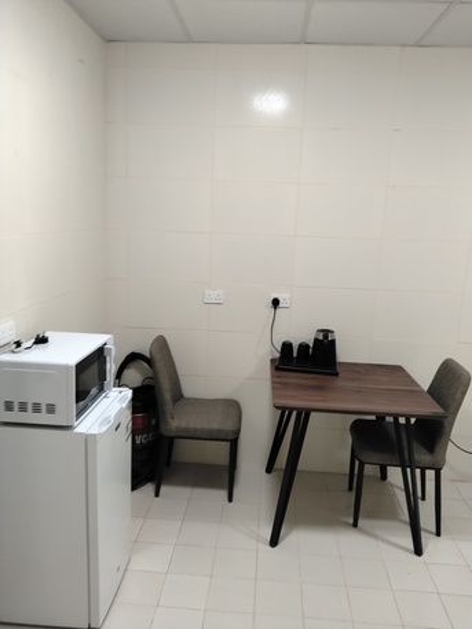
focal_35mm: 27
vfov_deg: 65.3
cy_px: 314
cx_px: 236
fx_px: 491
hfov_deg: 51.4
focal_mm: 4.05
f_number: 1.8
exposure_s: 1/100
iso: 1084
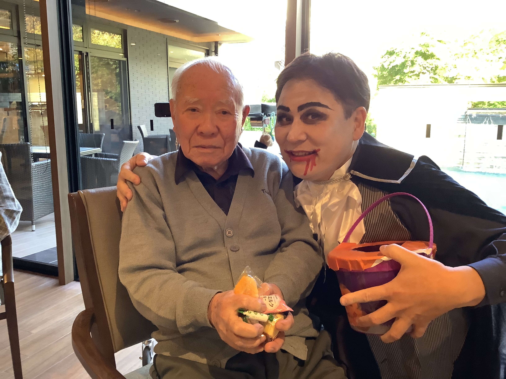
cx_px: 253
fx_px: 453
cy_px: 190
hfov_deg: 58.4
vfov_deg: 45.4
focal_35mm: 31
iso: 250
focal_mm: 3.3
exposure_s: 1/60
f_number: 2.4
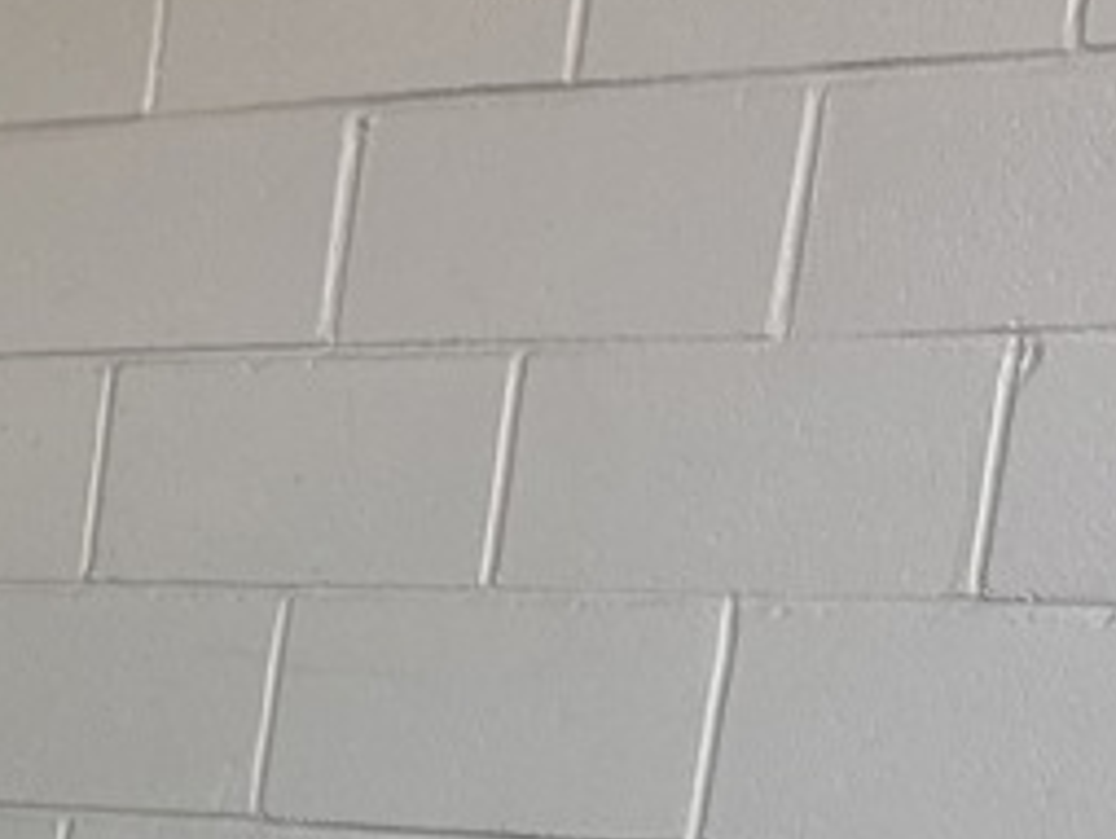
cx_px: -1358
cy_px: 1744
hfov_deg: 12.2
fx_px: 4389
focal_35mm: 136
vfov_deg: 10.0
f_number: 1.78
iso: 80
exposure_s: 1/650
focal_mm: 6.86
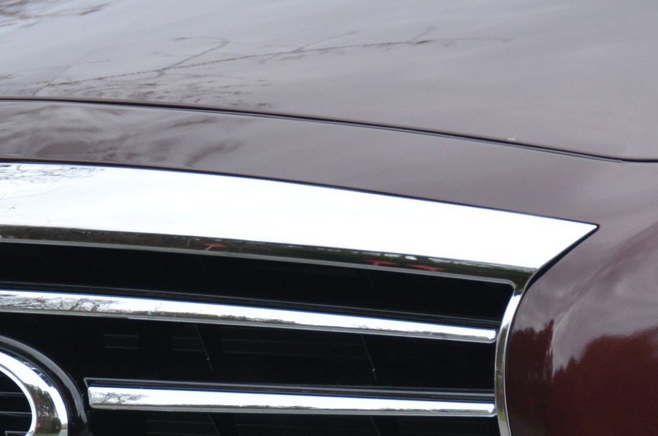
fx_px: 13152
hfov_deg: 2.9
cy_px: 388
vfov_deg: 1.9
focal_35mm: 721
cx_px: 94
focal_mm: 200
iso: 800
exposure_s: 1/800
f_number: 5.6
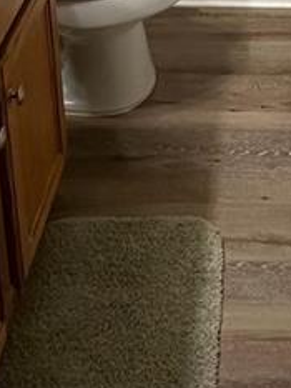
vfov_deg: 21.2
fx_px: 806
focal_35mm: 72
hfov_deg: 19.9
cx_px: 278
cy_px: -245
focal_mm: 2.22
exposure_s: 1/120
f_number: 2.2
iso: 250
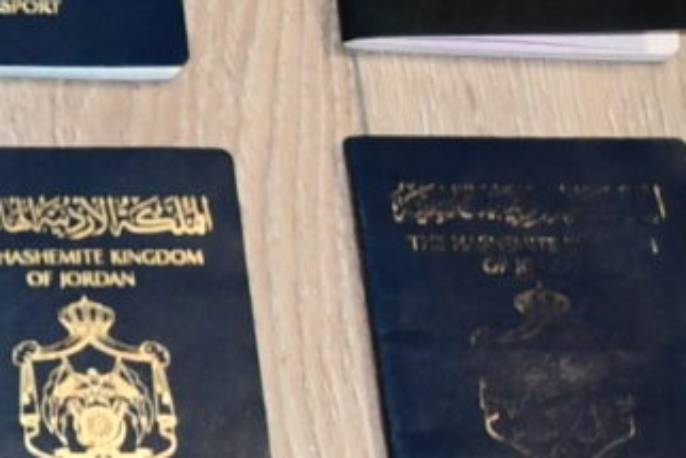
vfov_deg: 4.8
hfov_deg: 6.4
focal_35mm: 286
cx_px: -1636
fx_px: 5452
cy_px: 246
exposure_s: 1/60
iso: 900
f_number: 3.8
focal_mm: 24
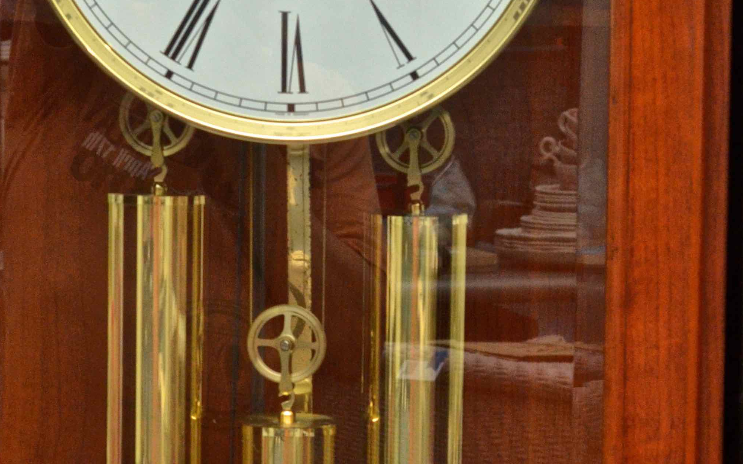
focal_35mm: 168
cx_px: 297
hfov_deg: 12.4
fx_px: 3407
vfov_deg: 7.8
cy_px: 293
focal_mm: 45
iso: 1600
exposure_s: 1/160
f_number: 8
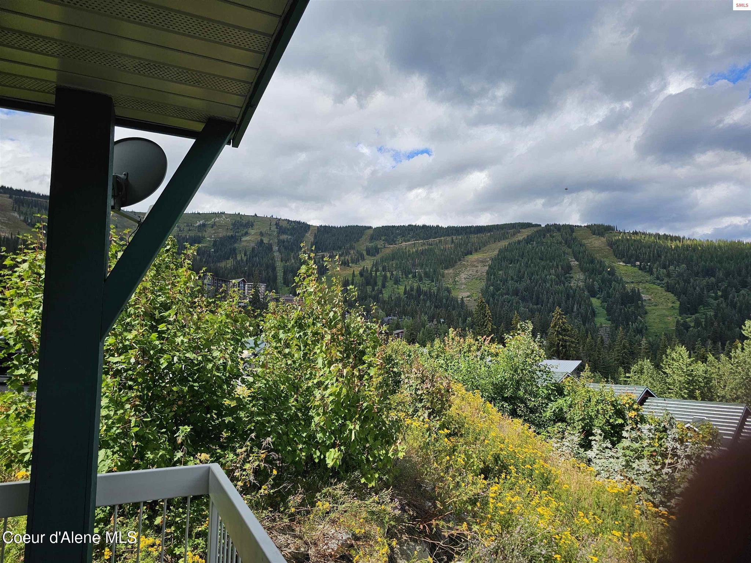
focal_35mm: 23
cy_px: 282
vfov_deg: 58.9
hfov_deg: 73.9
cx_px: 376
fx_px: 499
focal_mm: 6.3
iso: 32
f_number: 1.7
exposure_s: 1/2000
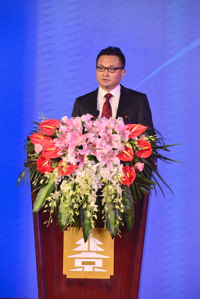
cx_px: 100
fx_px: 1332
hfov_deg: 8.6
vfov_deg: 12.8
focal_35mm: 160
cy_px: 150
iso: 800
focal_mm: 160
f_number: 5.6
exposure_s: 1/400
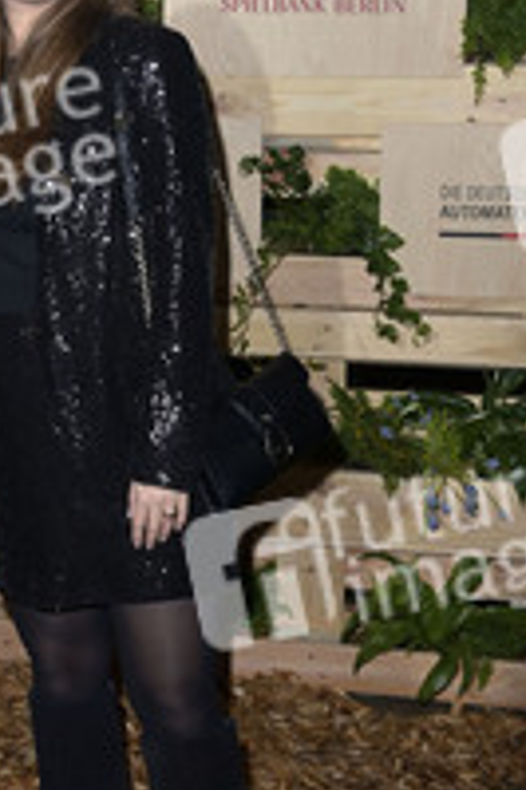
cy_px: 359
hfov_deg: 14.1
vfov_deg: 21.3
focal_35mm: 96
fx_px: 2107
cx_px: 28
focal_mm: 48
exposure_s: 1/250
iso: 640
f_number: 5.6
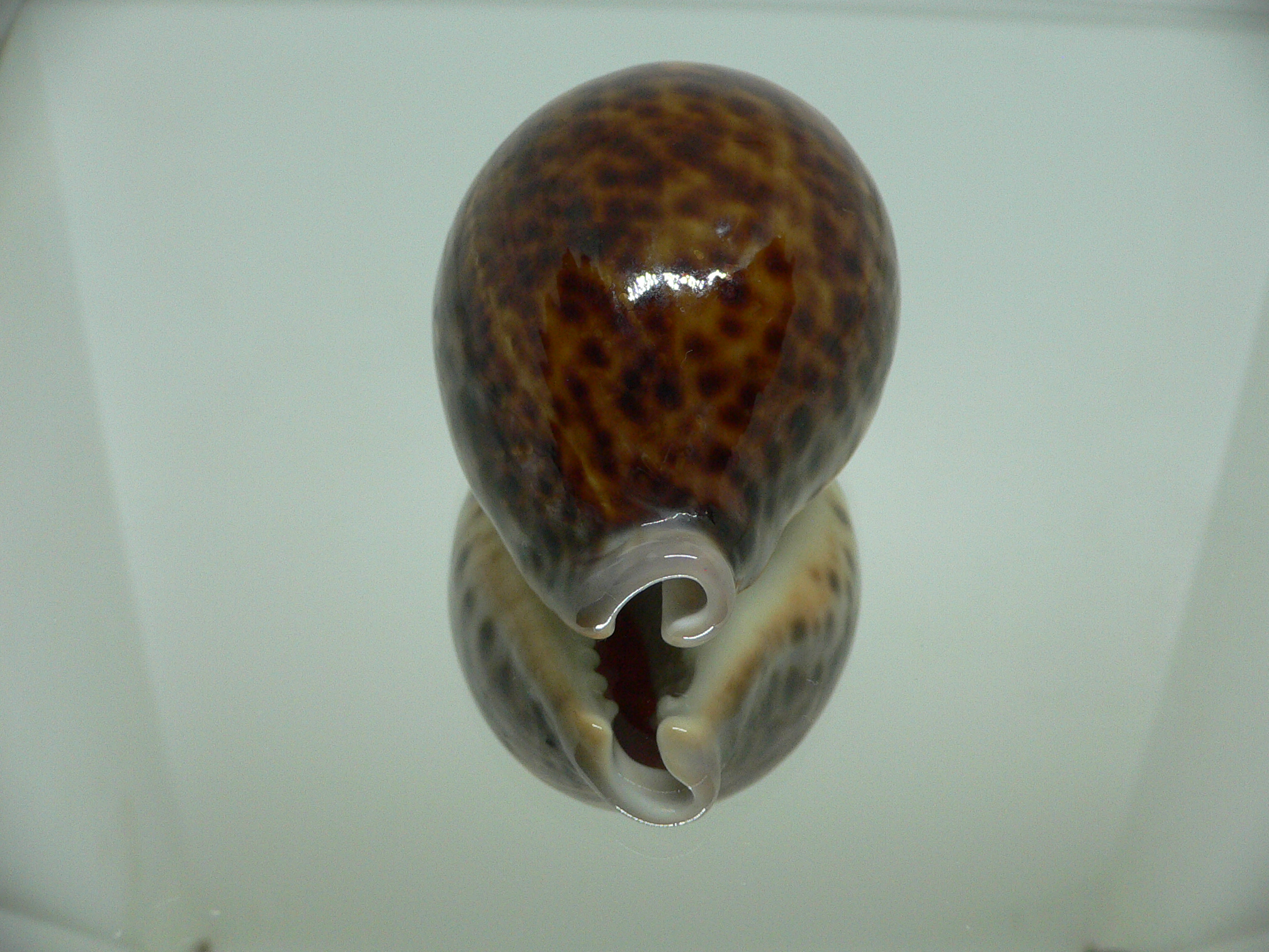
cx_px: 634
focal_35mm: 35
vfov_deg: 40.7
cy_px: 476
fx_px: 1283
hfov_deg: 52.6
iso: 150
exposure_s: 1/60
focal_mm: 4.6
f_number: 2.8
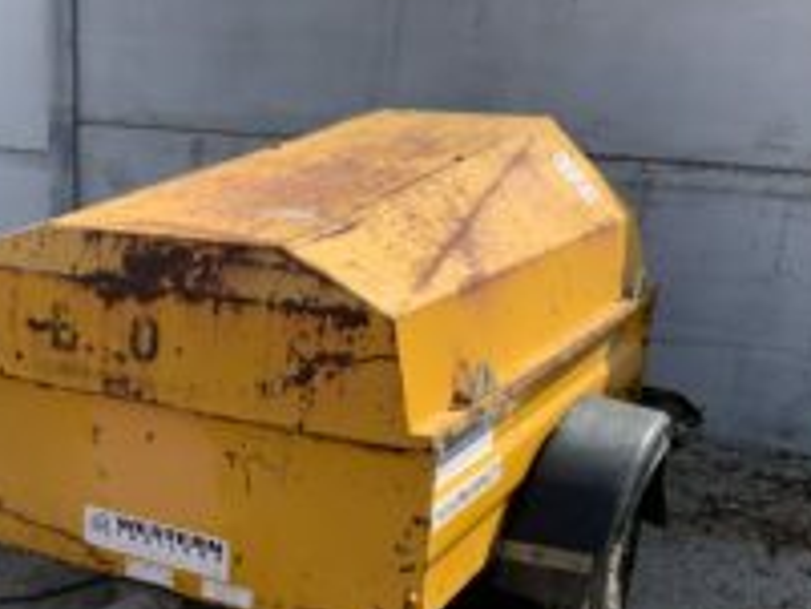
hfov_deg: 35.7
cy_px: 504
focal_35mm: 52
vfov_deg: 27.4
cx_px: 173
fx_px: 1219
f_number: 1.8
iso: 16
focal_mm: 3
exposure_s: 1/1098
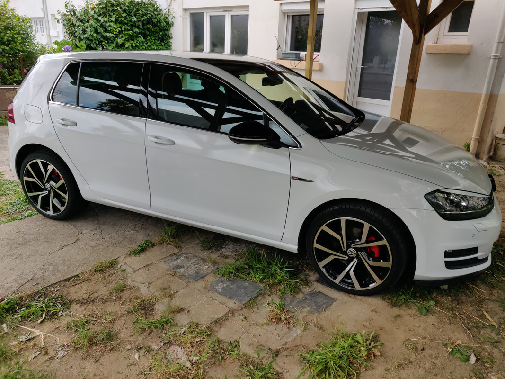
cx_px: 252
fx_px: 365
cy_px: 190
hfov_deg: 69.4
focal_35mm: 25
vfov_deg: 54.9
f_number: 1.7
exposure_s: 1/535
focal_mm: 4.25
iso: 100
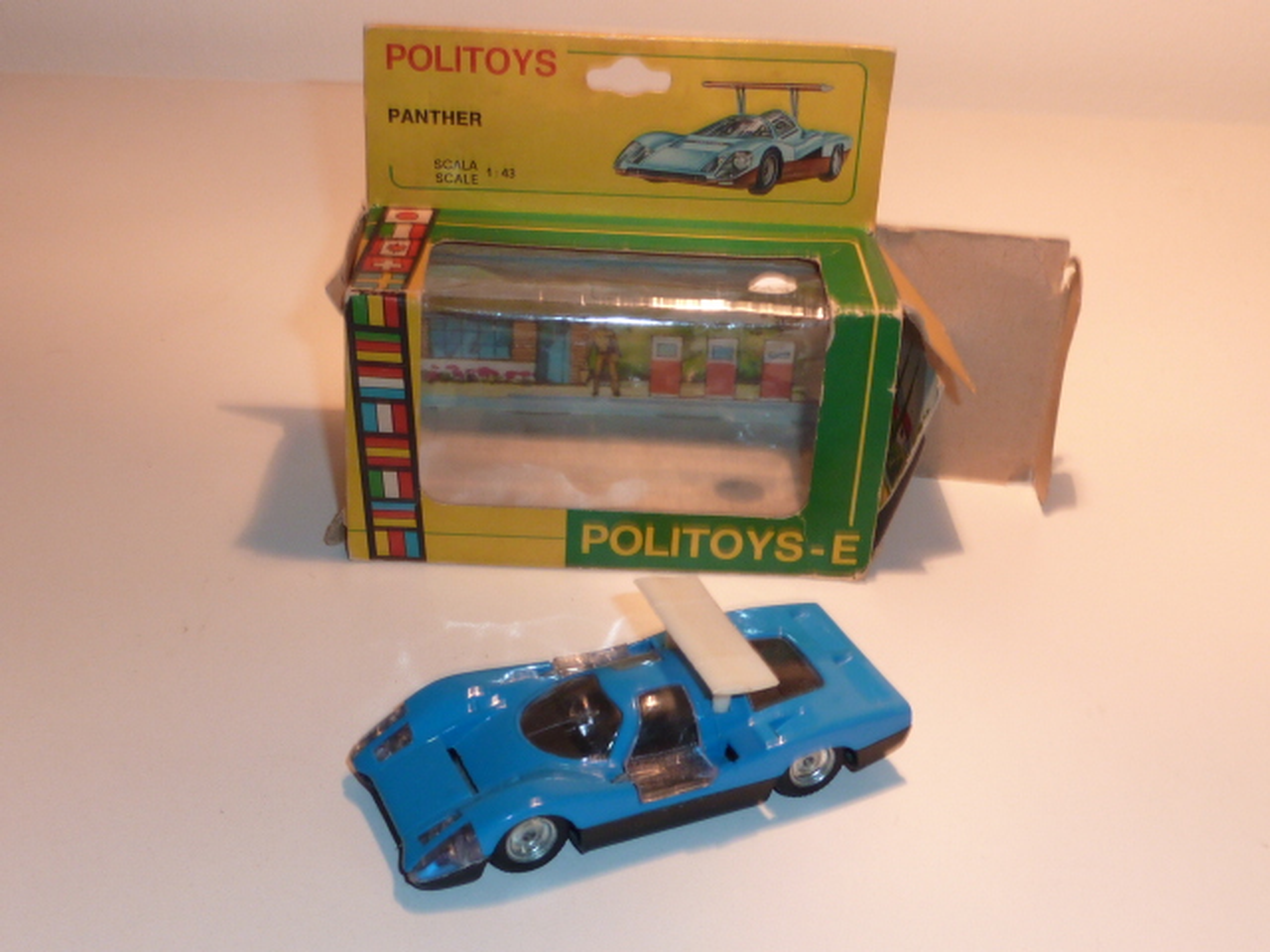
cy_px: 476
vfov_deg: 28.6
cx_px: 635
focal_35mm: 51
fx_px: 1871
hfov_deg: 37.5
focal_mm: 4.7
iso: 100
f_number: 3.4
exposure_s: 1/30
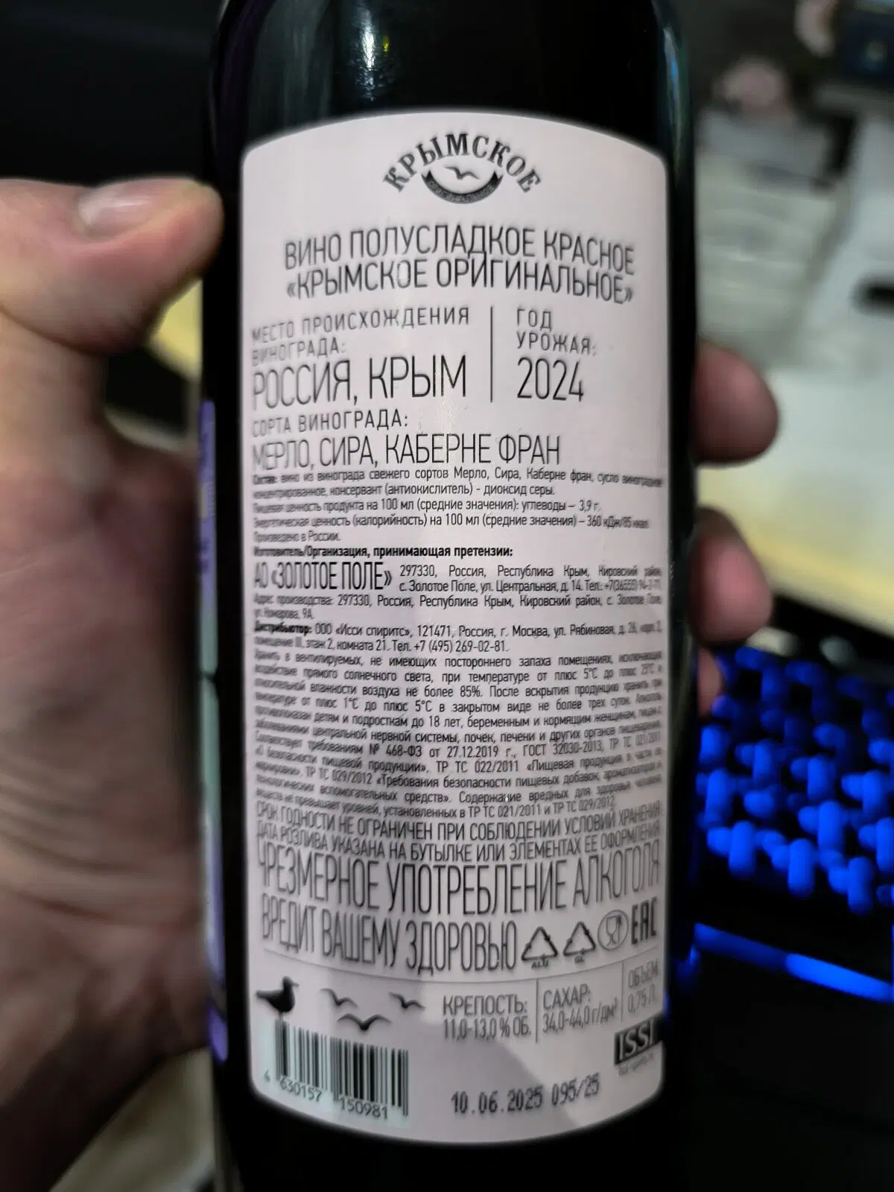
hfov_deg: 58.9
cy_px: 596
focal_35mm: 23
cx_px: 447
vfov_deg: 73.9
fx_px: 792
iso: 1600
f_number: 1.65
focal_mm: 6.14
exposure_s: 1/25
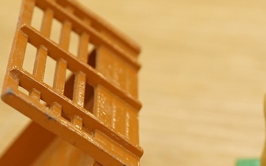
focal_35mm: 131
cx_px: 165
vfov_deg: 9.9
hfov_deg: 15.9
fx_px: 949
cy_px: 192
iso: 2500
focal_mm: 30
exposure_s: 1/160
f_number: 9
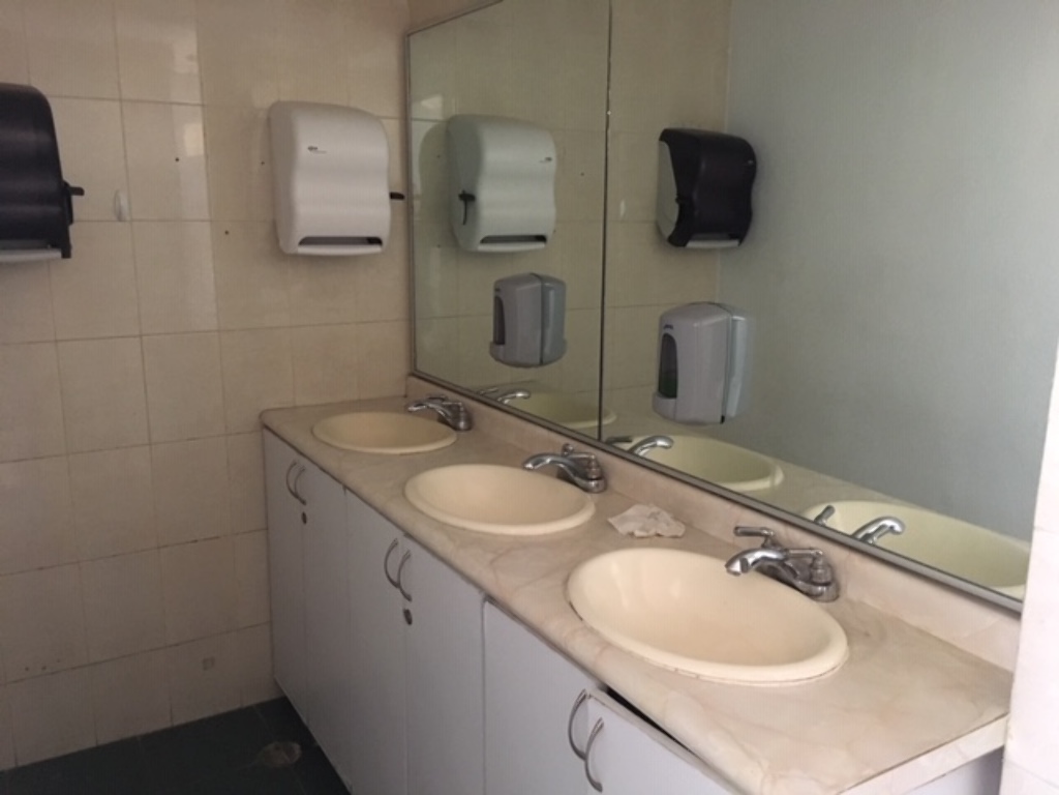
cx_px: 530
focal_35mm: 29
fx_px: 887
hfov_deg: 61.7
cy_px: 398
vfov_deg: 48.2
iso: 320
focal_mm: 4.15
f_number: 2.2
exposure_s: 1/15
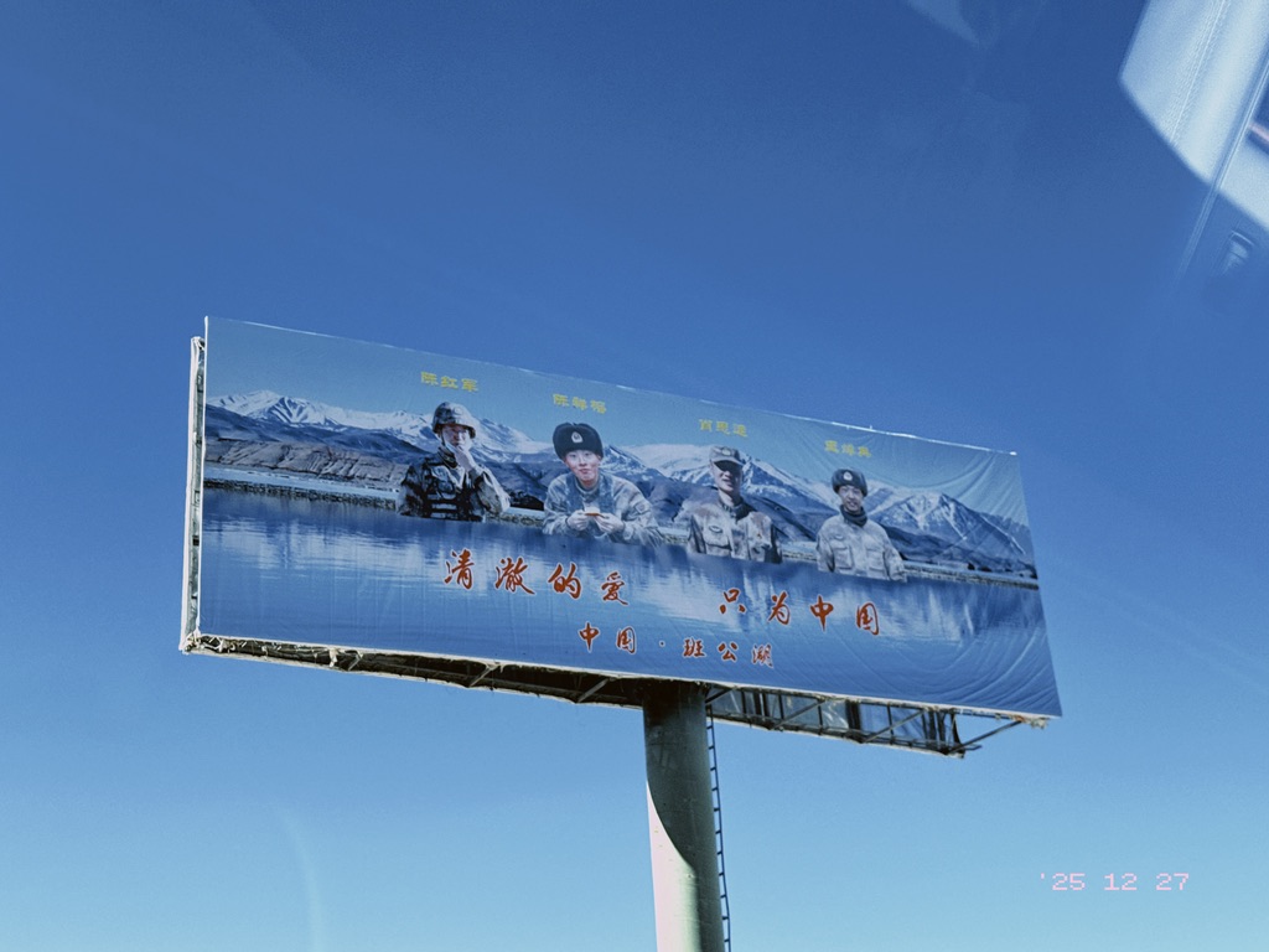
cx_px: 634
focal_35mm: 48
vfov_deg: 30.3
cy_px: 476
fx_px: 1760
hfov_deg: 39.7
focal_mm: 6.76
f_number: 1.78
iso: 64
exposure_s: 1/2273
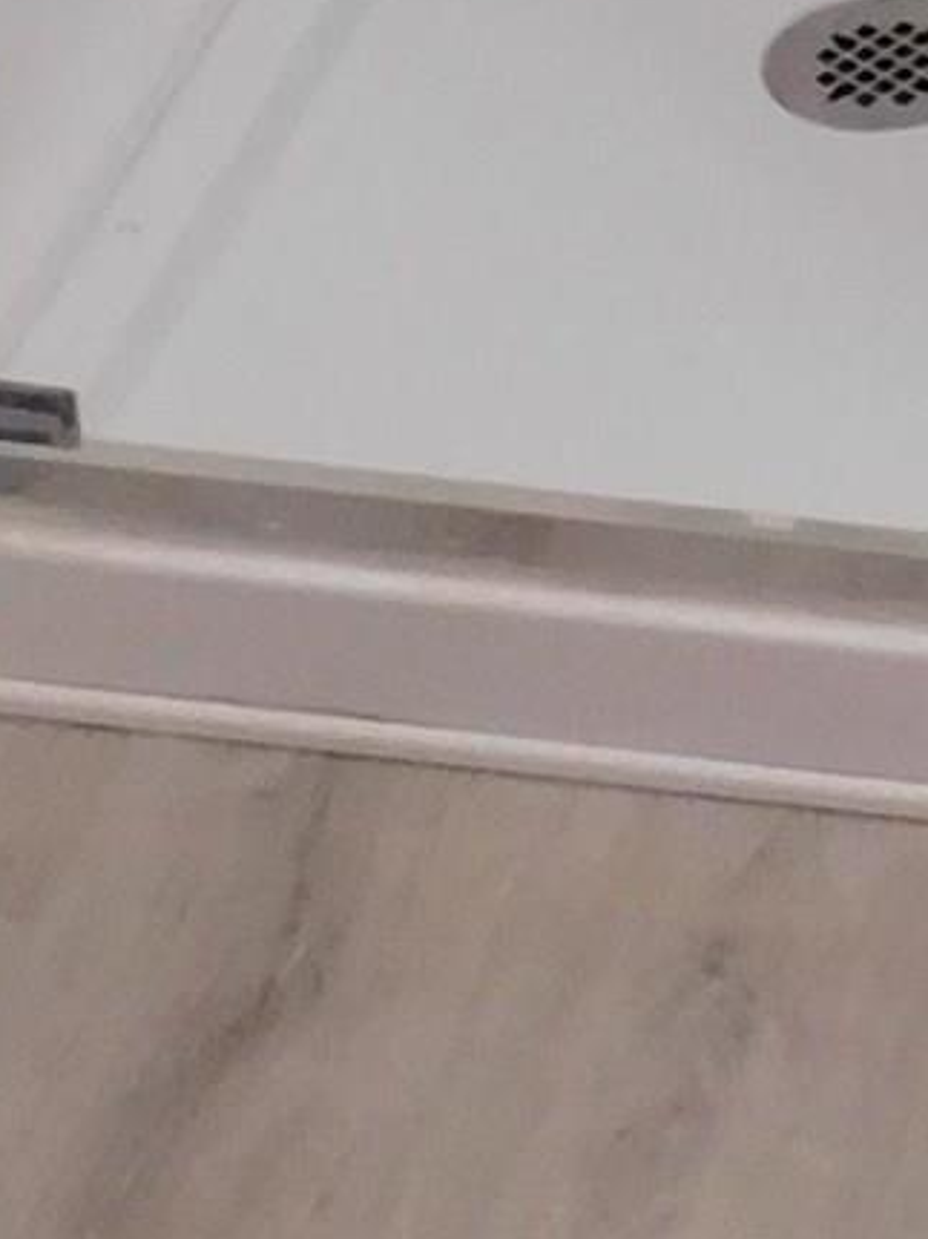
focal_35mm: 164
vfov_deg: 10.5
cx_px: 1942
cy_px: -1653
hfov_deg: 8.5
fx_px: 5865
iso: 280
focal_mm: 4
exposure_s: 1/30
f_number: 3
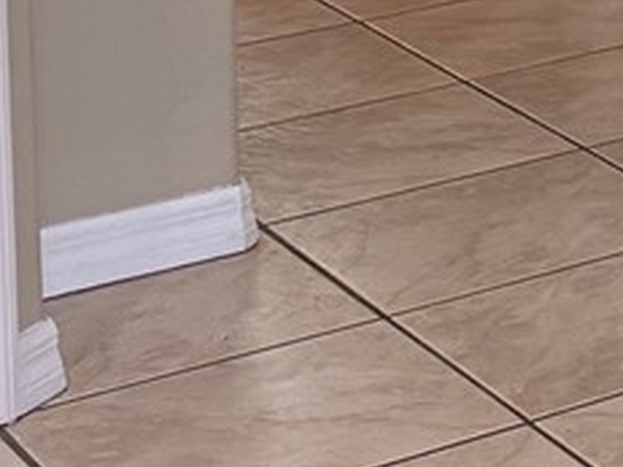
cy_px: -675
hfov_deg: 9.1
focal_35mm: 166
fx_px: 2986
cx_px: 1996
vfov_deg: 8.2
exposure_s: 1/162
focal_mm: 6.76
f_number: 1.78
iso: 160
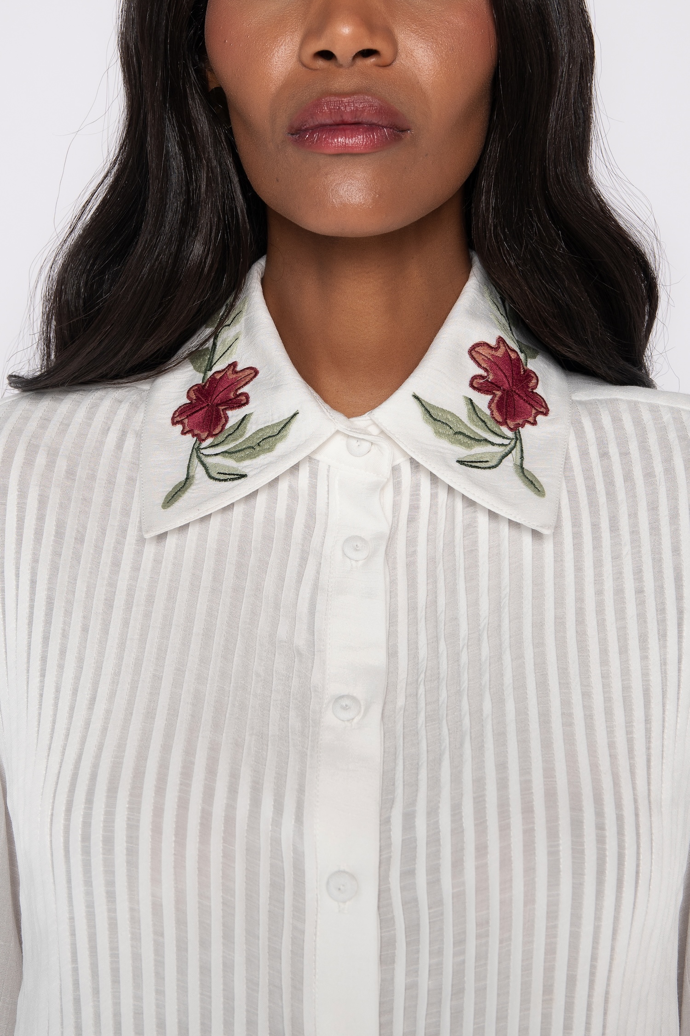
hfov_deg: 28.0
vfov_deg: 41.1
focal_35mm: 48
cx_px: 345
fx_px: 1382
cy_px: 518
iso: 200
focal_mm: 48
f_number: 7.1
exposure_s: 1/160
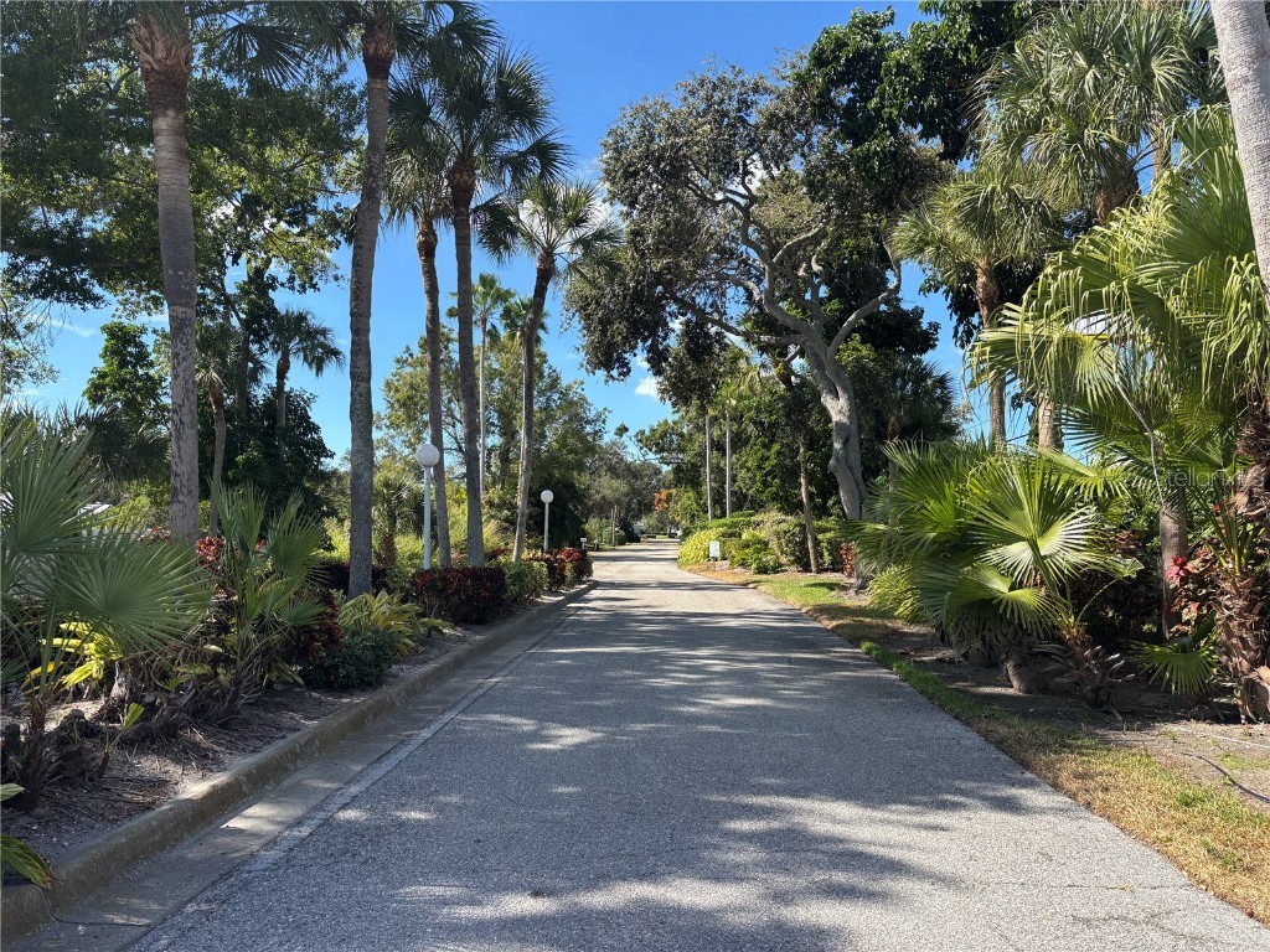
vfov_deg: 53.1
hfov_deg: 67.3
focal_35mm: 26
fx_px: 954
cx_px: 635
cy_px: 476
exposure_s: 1/1381
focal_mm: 5.96
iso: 50
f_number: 1.6
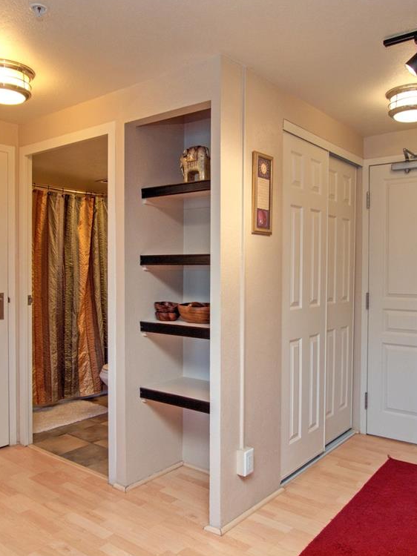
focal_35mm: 30
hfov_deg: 46.8
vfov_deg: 60.0
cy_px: 277
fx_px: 482
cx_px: 219
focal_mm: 11
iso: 250
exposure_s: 1/40
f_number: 6.3
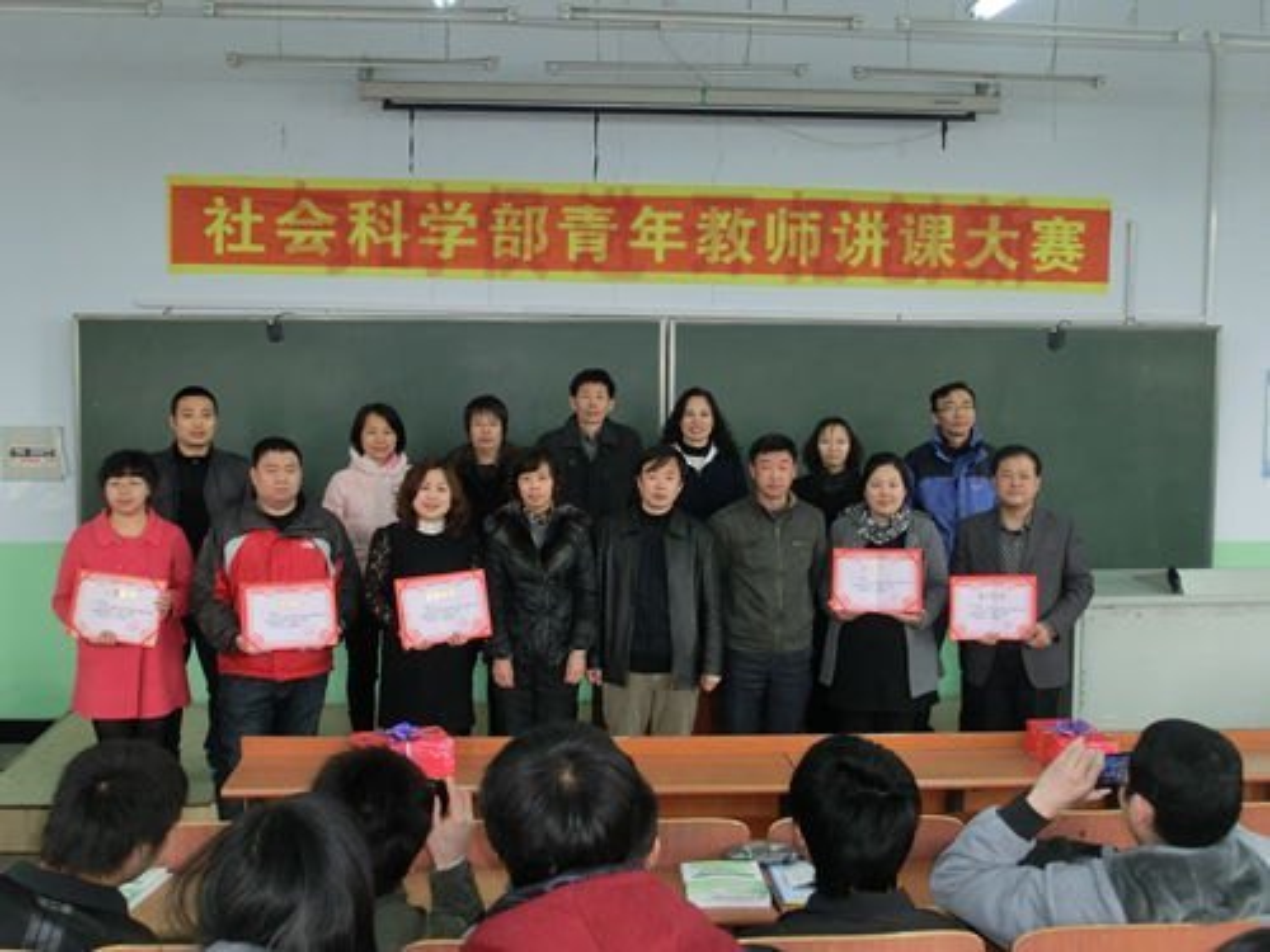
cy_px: 476
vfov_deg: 32.9
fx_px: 1614
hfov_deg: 42.9
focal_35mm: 44
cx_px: 635
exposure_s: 1/60
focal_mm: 7.87
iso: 400
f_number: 4.2
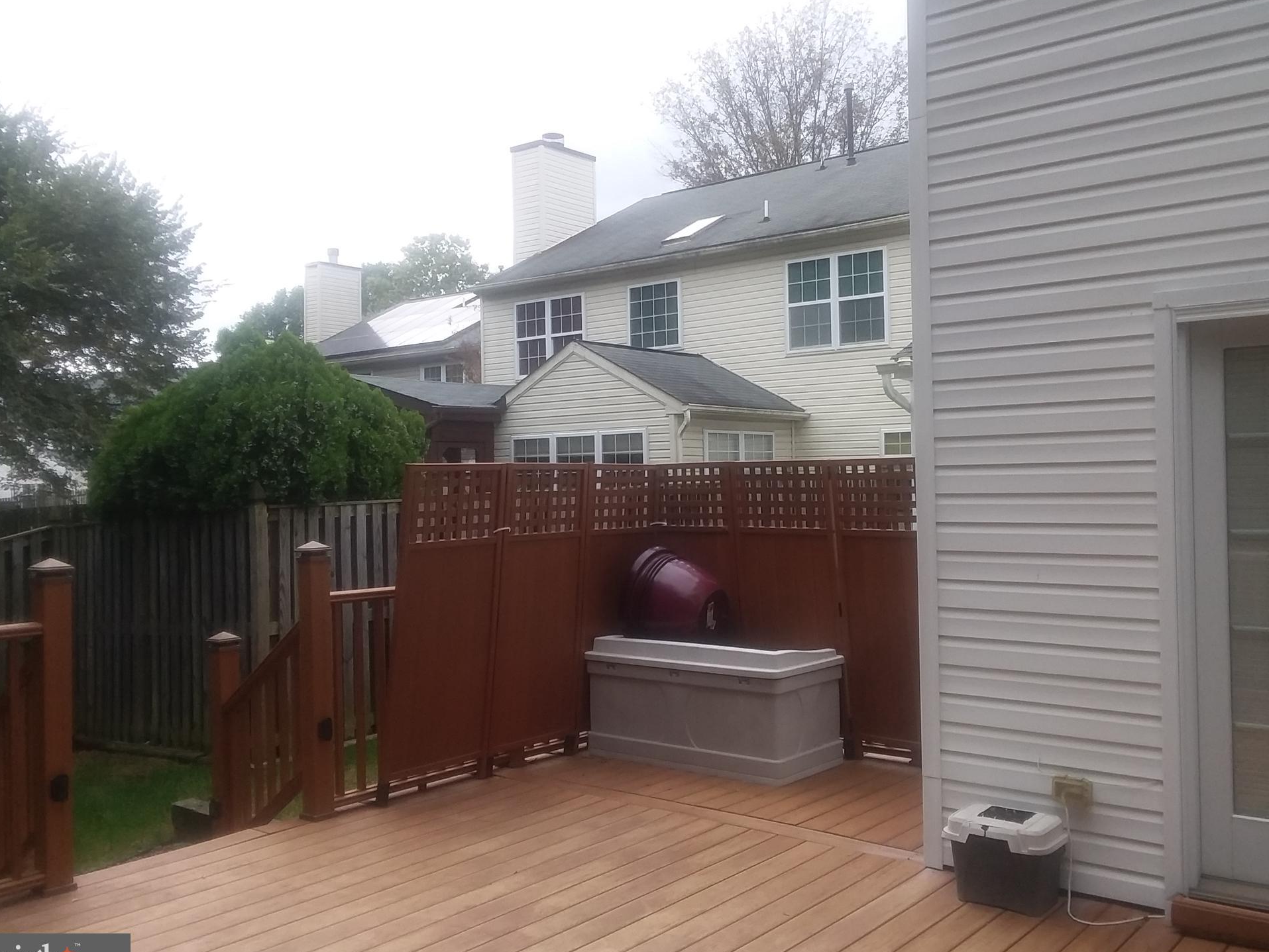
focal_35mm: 31
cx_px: 643
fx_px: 1137
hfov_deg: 58.3
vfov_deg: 45.5
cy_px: 479
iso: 40
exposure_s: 1/270
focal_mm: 2.47
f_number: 1.9
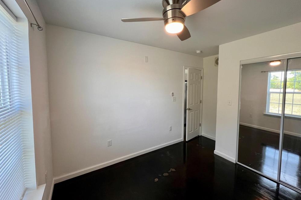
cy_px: 94
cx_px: 154
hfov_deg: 104.2
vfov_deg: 81.1
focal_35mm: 14
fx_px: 117
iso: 160
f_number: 1.8
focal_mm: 1.57
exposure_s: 1/120
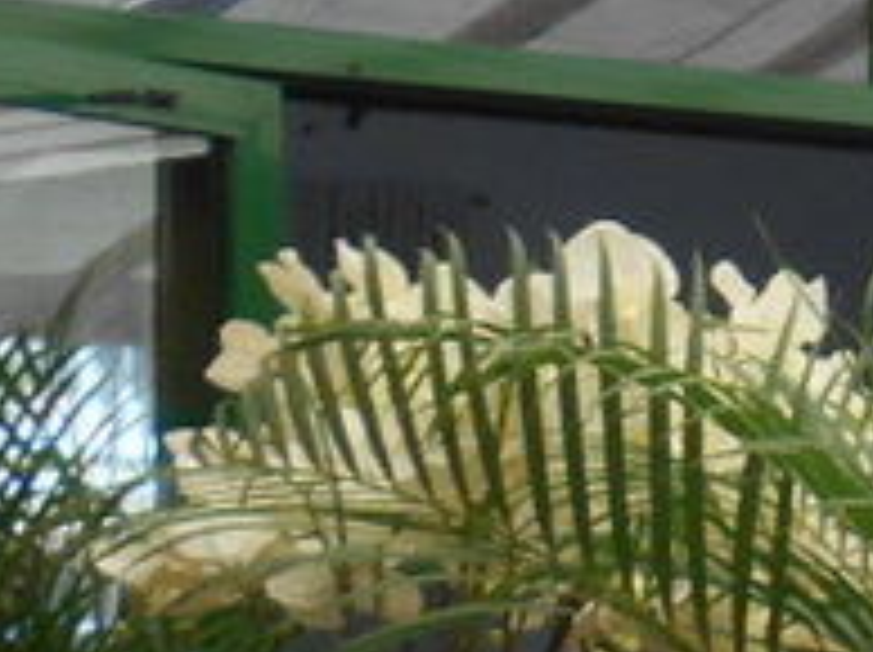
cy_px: 751
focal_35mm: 161
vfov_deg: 9.1
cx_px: 2398
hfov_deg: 10.0
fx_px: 4055
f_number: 3.4
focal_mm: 4.7
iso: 80
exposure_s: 1/50
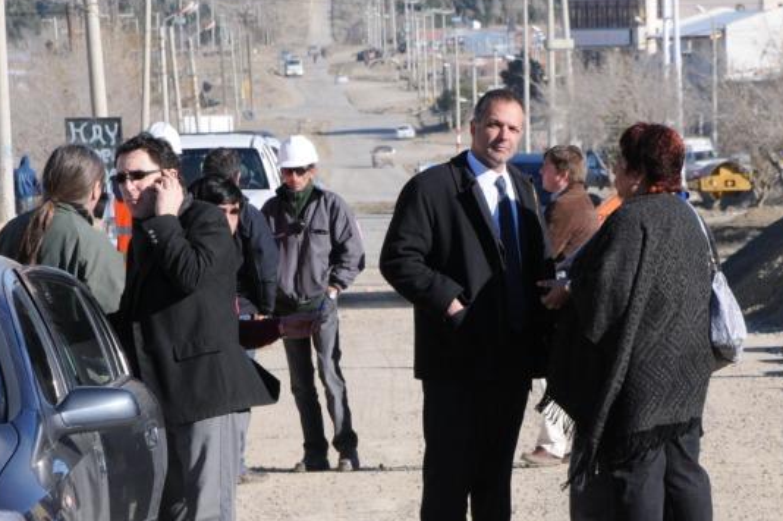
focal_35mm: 302
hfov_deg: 6.8
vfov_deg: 4.5
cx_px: 686
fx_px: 6561
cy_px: 316
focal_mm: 105
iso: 400
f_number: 10
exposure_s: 1/400
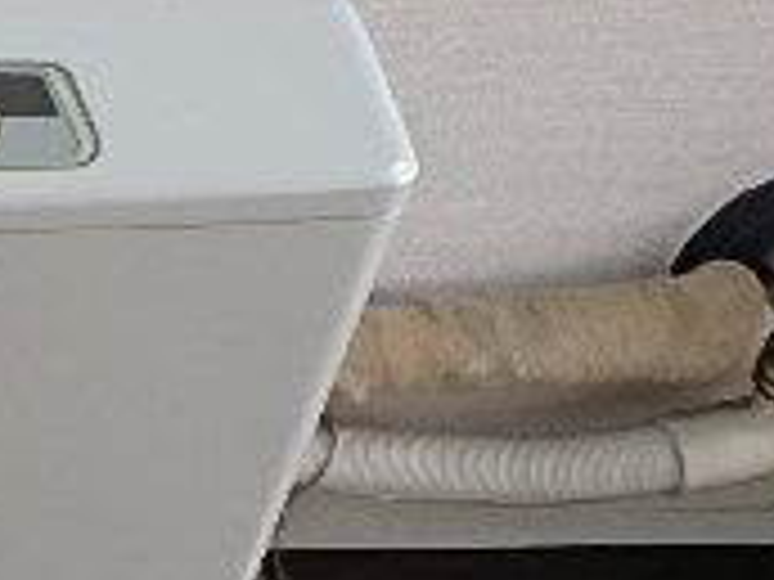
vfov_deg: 18.9
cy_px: 310
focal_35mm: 78
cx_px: -320
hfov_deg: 21.7
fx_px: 1744
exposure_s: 1/30
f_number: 3.5
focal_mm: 3.7
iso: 250
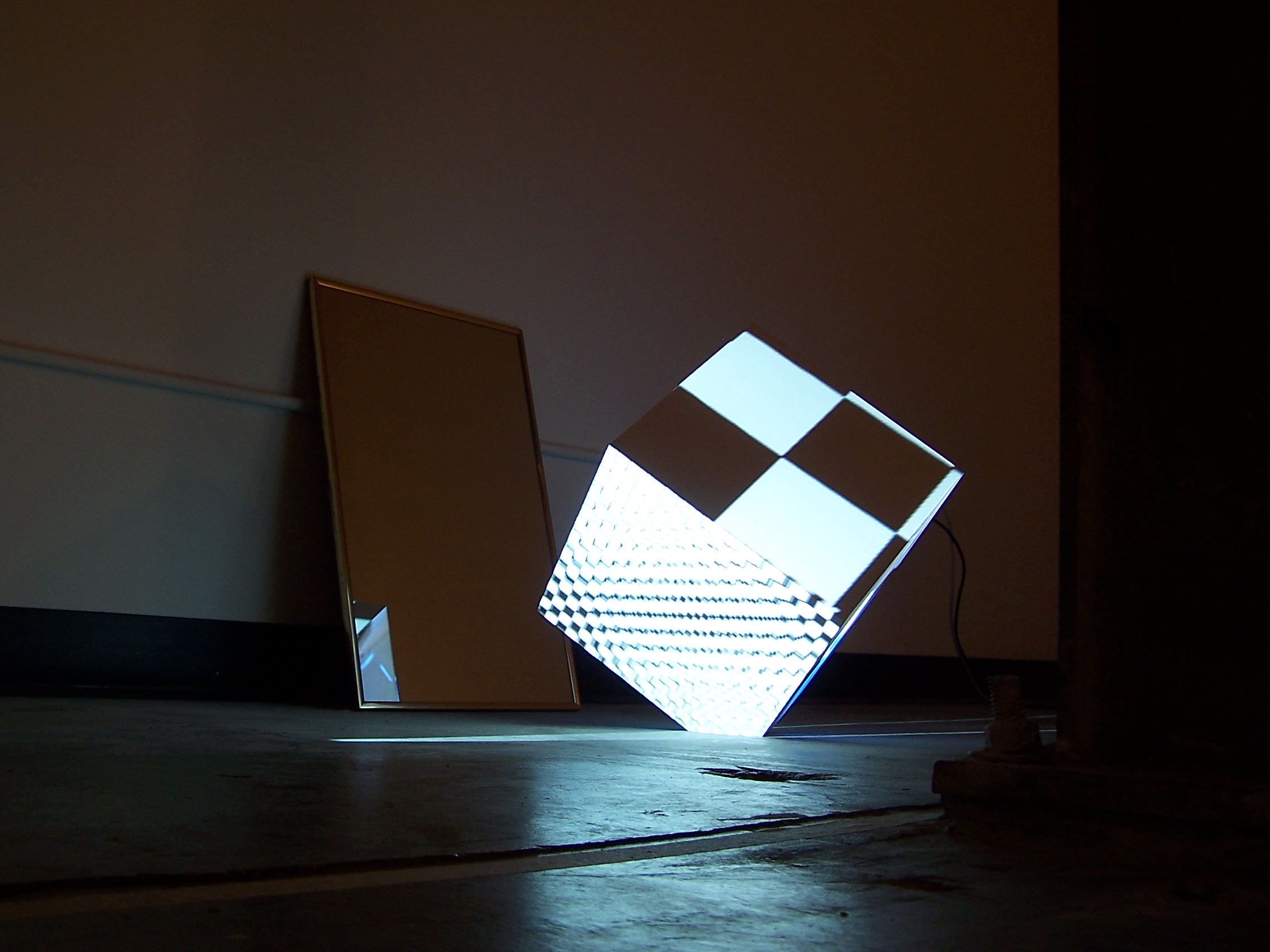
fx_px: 1431
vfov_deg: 36.8
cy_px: 477
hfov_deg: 47.9
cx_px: 632
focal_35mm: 39
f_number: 2.8
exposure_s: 1/8
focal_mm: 6.3
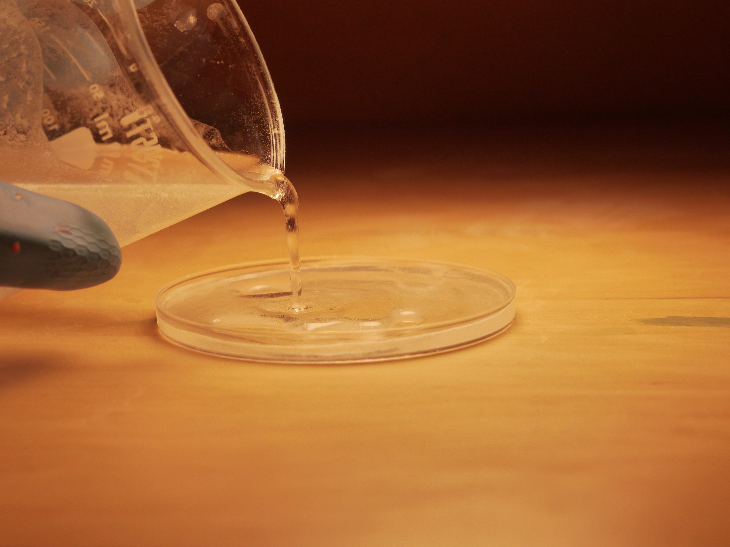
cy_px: 274
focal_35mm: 70
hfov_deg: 27.8
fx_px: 1476
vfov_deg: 21.0
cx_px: 365
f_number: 5.6
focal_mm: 35
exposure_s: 1/500
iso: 800
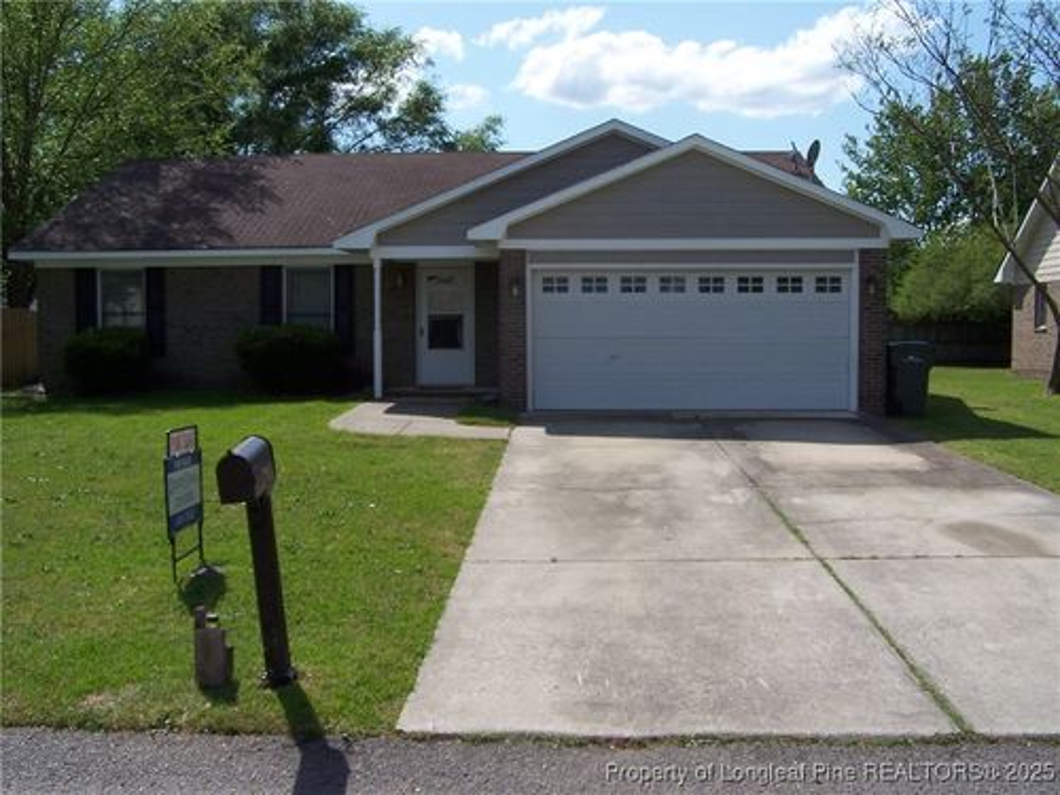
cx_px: 530
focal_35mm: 38
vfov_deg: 37.7
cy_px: 398
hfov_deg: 49.0
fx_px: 1164
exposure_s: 1/1000
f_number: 4
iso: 80
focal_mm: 6.3
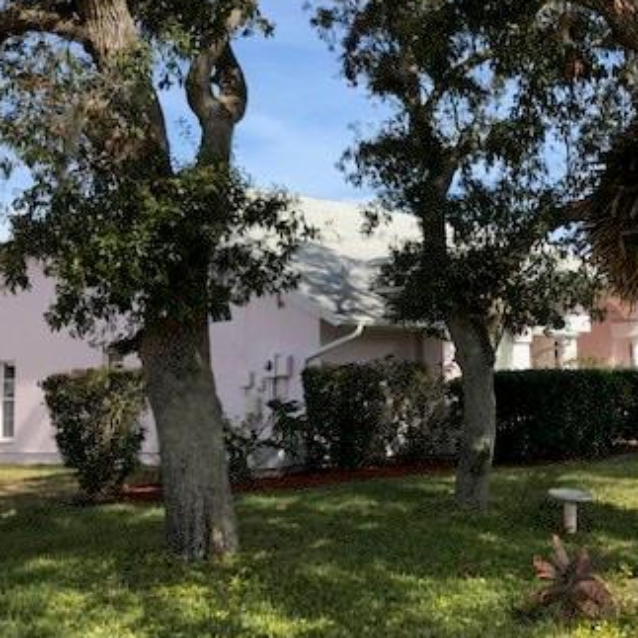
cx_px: 466
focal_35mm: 49
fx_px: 1022
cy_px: 263
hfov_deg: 34.1
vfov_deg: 34.6
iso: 20
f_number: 1.8
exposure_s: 1/1350
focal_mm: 3.99
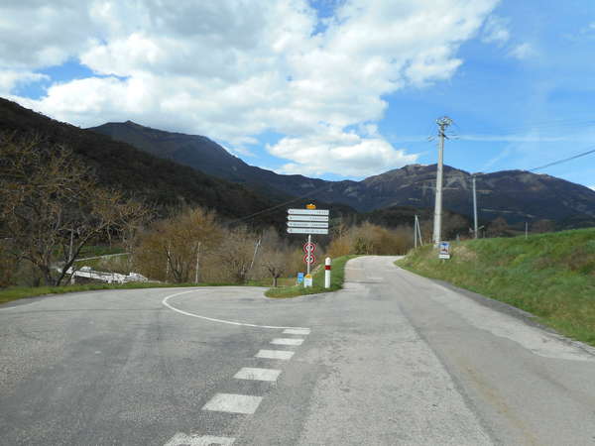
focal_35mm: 25
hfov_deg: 69.4
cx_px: 298
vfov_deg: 54.9
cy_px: 223
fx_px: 430
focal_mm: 4.5
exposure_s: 1/640
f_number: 3.7
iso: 80
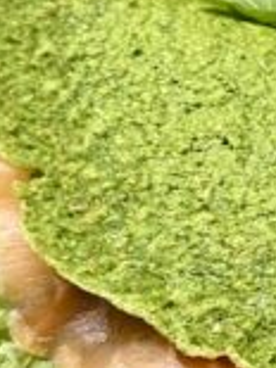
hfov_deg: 7.7
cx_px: 526
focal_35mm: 186
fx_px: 1980
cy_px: 316
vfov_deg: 10.6
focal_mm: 6.76
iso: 100
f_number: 1.78
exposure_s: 1/68
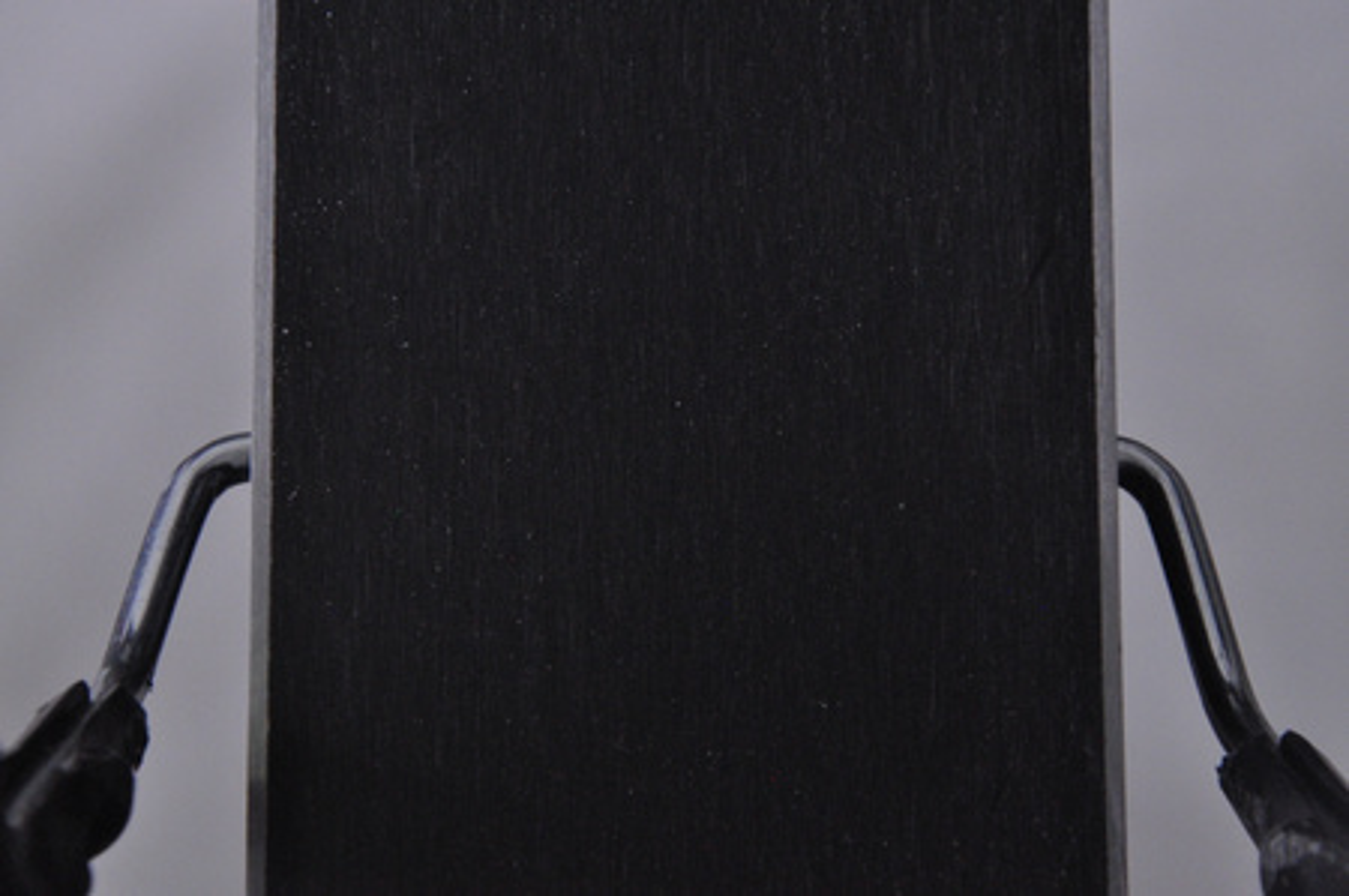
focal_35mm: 158
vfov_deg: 8.7
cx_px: 674
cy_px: 448
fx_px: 5895
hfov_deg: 13.1
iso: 3200
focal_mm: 105
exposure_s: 1/125
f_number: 11
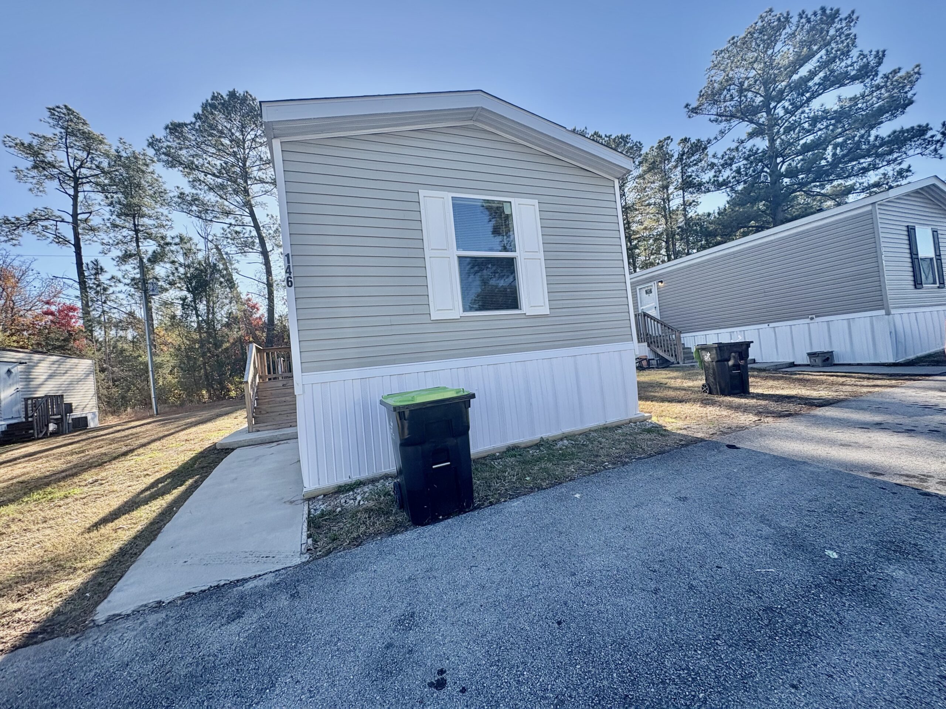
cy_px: 354
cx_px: 473
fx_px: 383
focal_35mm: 14
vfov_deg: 85.7
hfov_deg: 102.1
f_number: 2.2
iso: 50
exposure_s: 1/533
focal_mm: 2.22
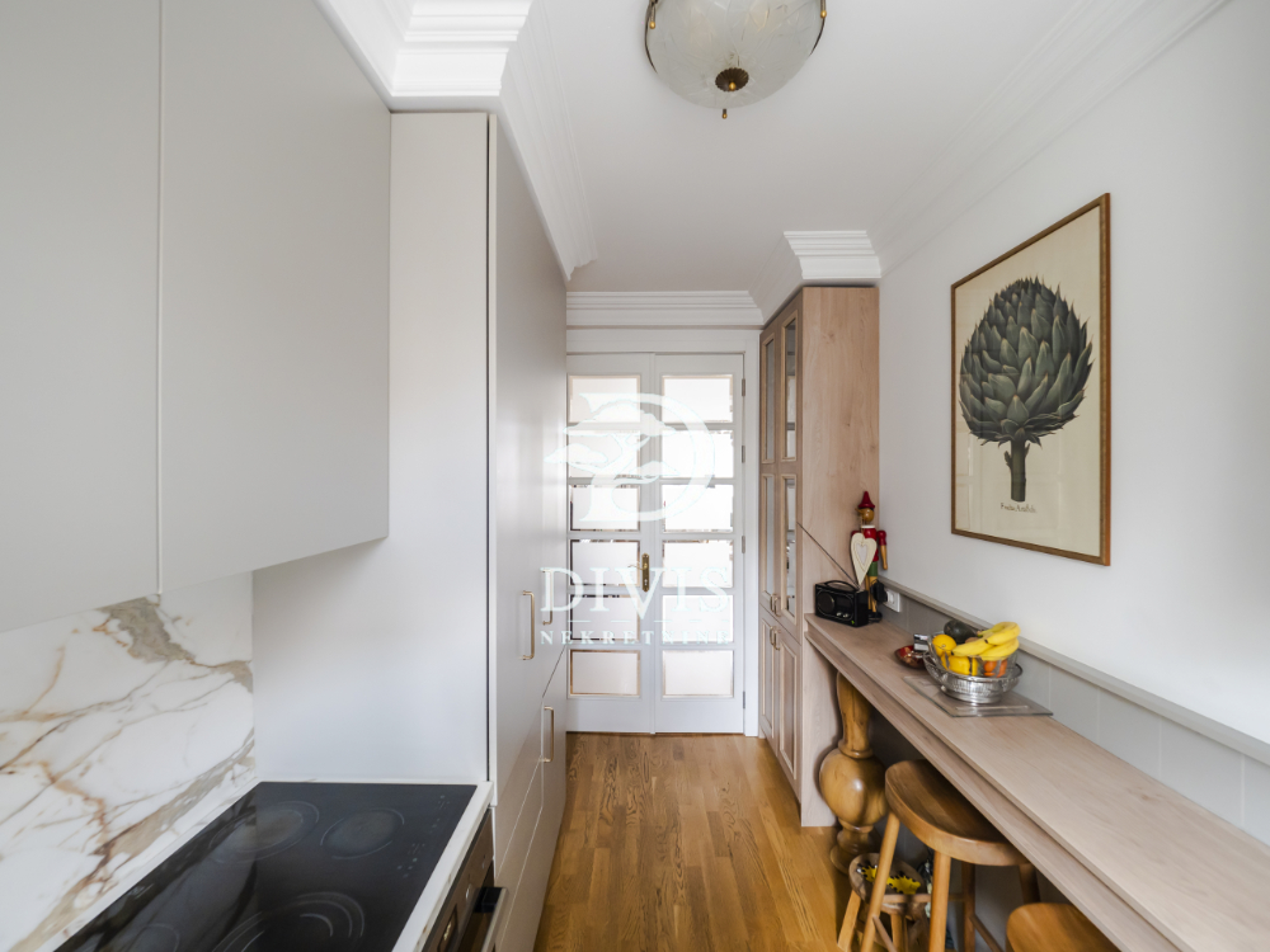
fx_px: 514
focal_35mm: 14
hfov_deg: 102.1
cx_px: 635
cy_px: 476
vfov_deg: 85.7
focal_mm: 7
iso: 400
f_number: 4
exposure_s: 1/10
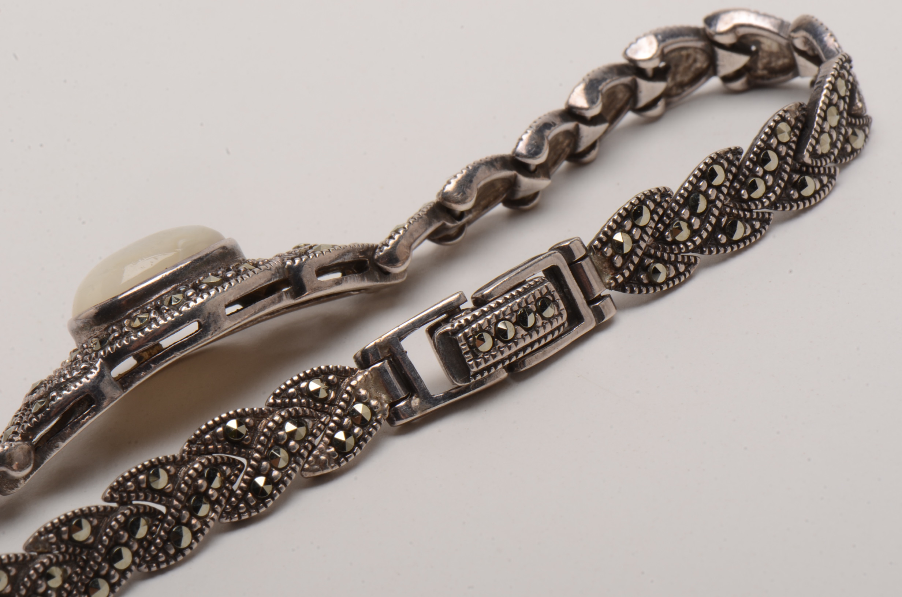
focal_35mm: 128
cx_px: 451
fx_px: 3188
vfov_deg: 10.7
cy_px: 298
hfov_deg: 16.1
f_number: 29
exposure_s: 1/160
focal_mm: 85
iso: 100
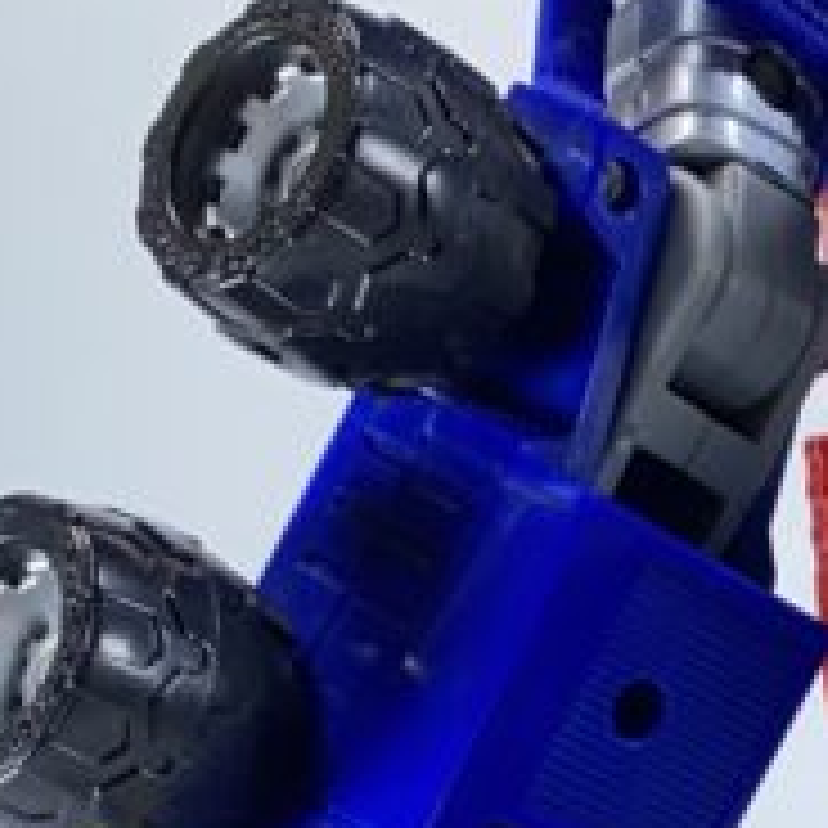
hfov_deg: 11.7
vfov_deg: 11.6
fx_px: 3870
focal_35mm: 143
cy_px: 1314
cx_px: 1264
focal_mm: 4.25
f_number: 1.8
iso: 50
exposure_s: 1/122
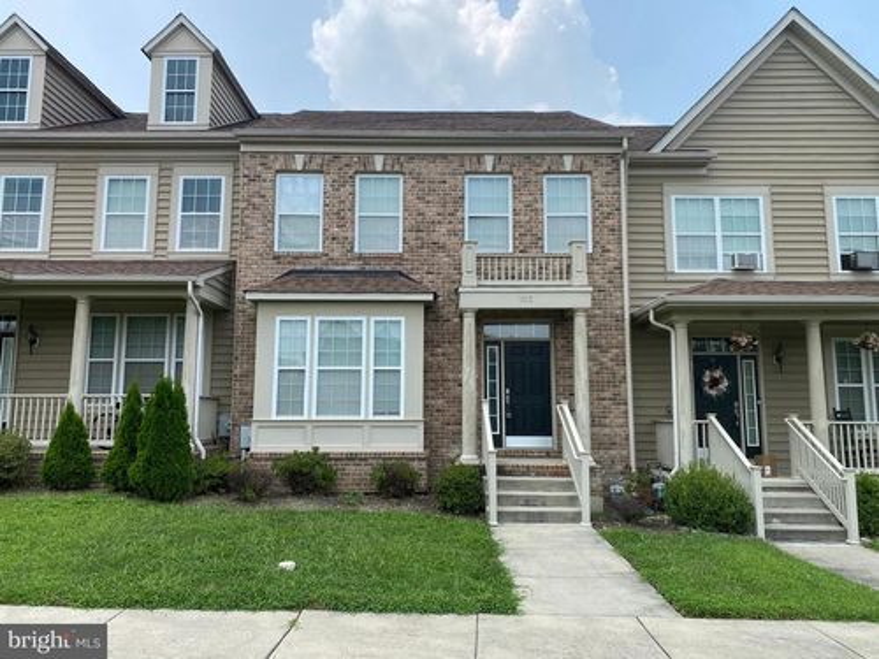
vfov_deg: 53.1
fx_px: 660
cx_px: 440
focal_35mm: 26
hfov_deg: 67.3
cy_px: 330
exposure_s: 1/1779
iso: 32
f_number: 1.8
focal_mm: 4.25
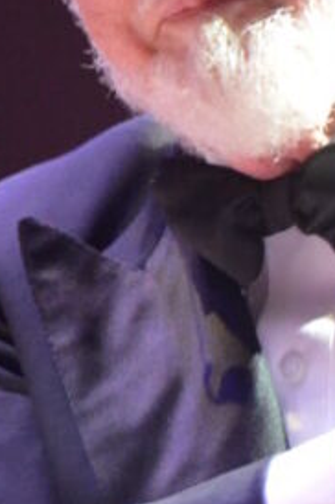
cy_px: 409
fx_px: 17757
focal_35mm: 1269
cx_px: 403
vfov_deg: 1.6
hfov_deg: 1.1
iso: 3200
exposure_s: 1/80
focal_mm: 200
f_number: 5.6
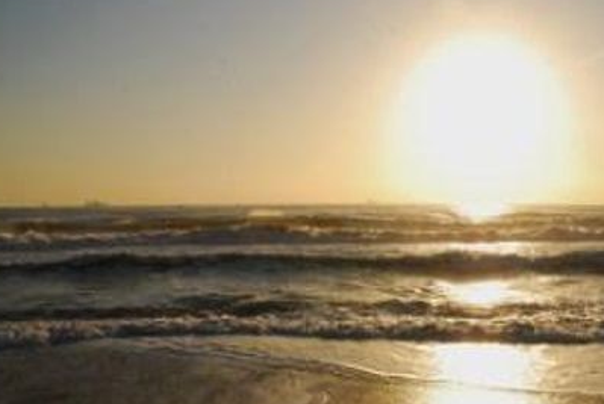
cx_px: 447
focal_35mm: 44
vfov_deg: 30.4
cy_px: 264
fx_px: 739
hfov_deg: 43.2
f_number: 22
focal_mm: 18
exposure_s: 1/250
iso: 200
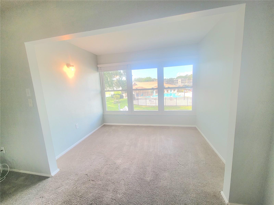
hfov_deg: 106.2
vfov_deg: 89.9
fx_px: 103
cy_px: 102
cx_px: 137
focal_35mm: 13
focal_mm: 2.2
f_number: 2.2
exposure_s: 1/60.2
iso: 80
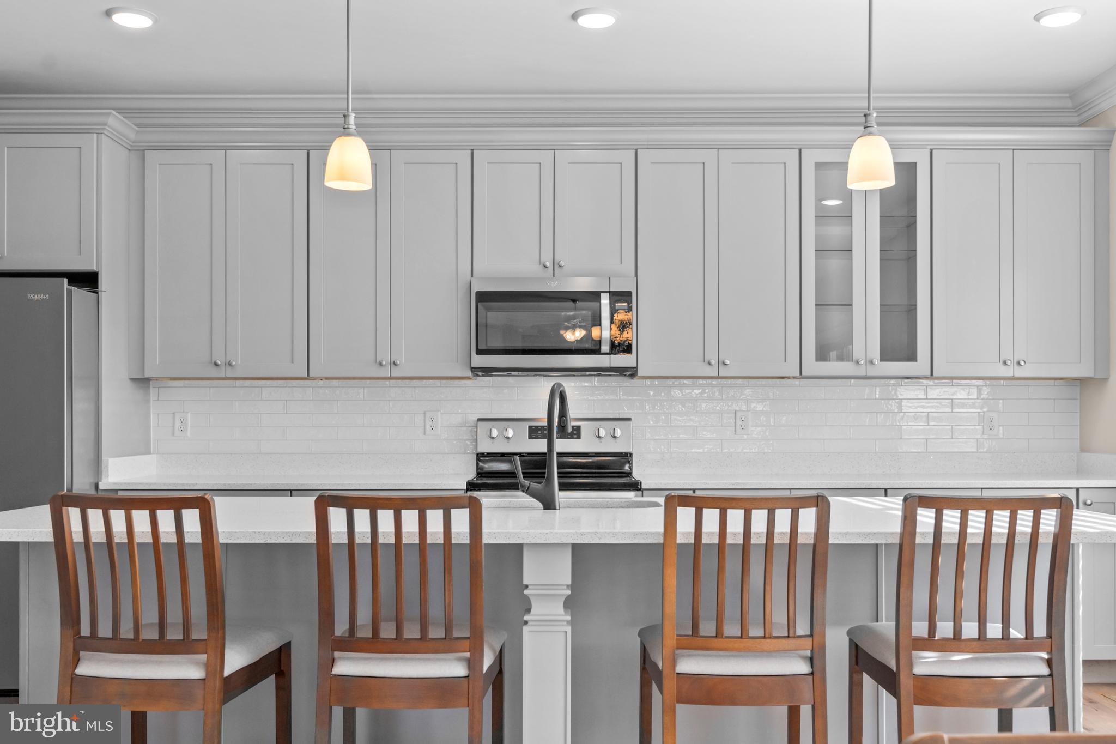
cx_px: 558
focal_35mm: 36
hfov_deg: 53.1
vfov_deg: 36.9
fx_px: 1116
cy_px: 372
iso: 400
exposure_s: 1/30
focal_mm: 24
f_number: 8
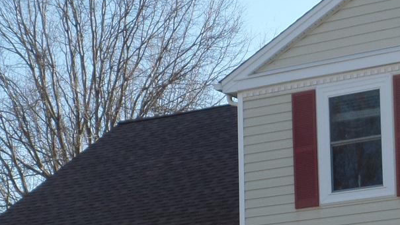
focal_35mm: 129
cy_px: 391
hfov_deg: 16.5
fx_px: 1369
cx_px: 333
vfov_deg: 9.0
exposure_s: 1/500
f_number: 3.4
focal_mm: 6.2
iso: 80
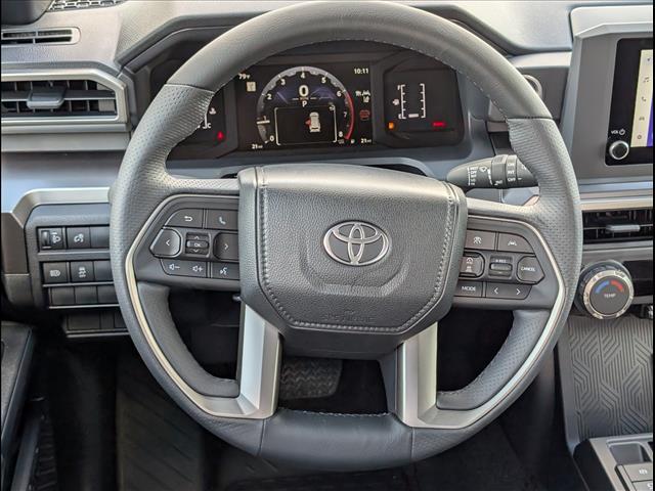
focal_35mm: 49
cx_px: 328
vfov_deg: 29.7
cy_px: 246
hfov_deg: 38.9
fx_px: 927
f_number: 1.68
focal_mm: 6.9
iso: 213
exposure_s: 1/385
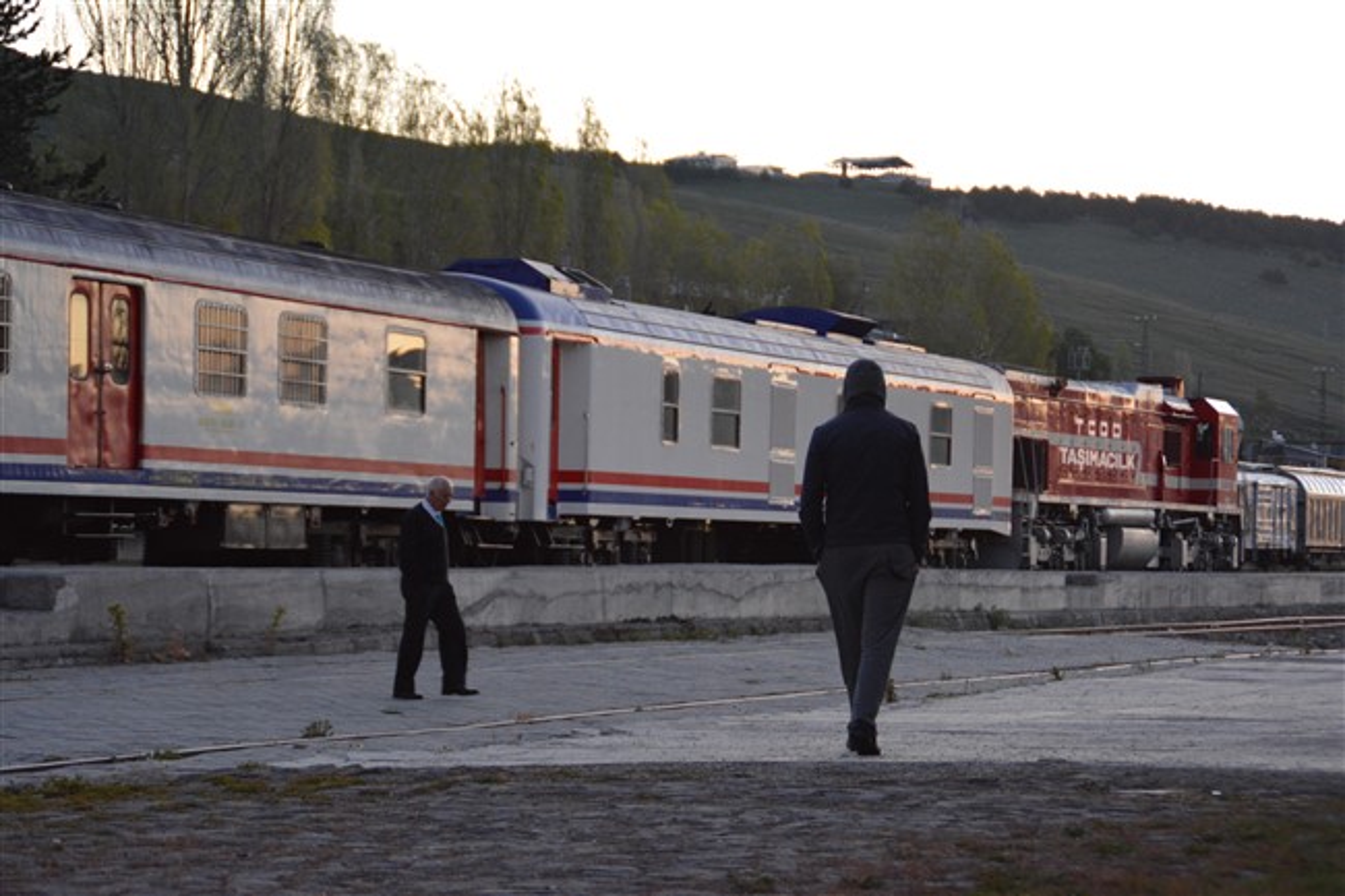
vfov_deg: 12.2
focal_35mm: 112
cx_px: 672
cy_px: 448
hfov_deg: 18.2
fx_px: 4202
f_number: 5.6
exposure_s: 1/125
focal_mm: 75
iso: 2200
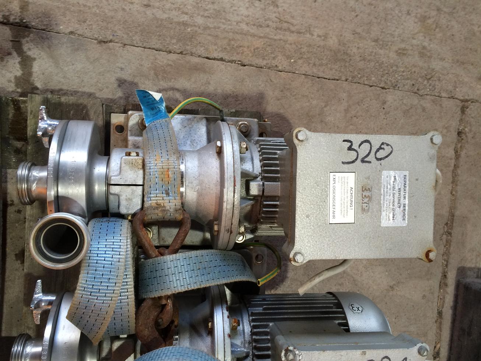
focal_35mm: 29
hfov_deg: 61.7
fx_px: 403
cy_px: 180
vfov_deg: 48.2
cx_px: 240
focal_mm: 4.15
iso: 100
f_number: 2.2
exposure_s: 1/33
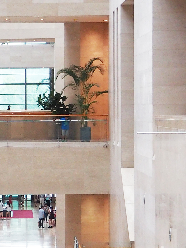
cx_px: 0
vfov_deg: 9.7
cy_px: 182
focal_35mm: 203
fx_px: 1455
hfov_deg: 7.3
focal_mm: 25
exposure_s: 1/60
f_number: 4.6
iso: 400
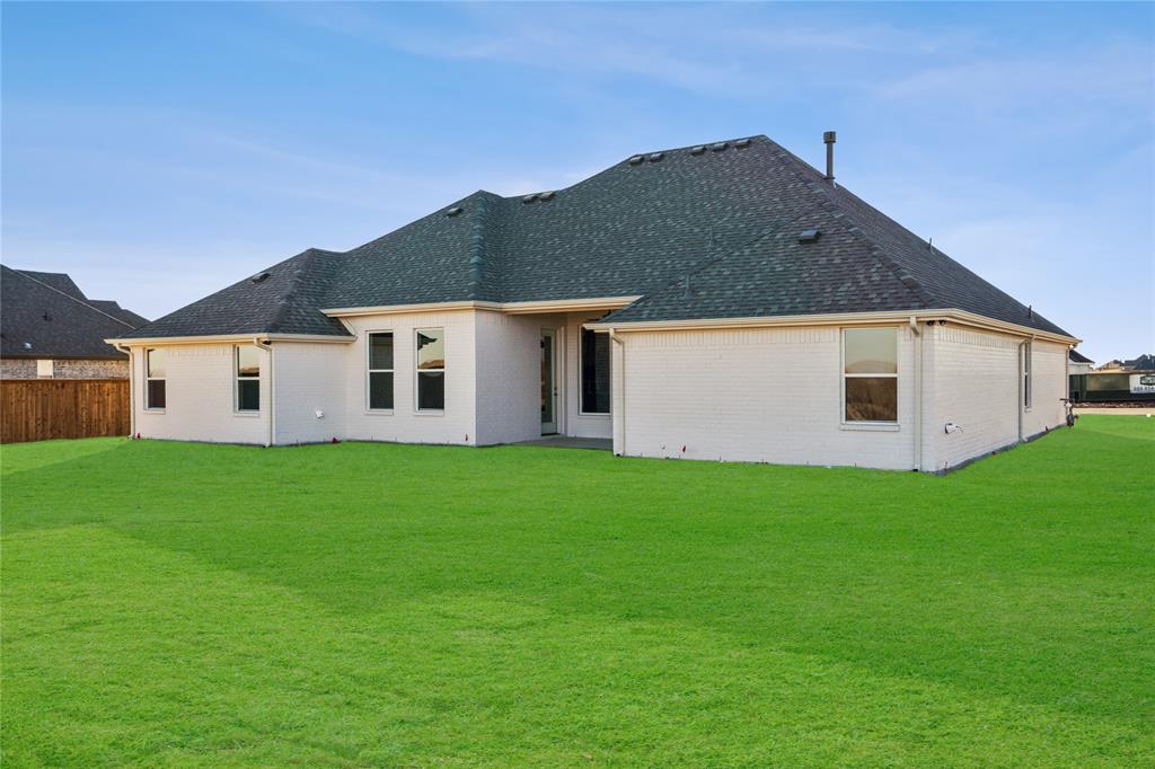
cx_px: 578
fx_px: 930
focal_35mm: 29
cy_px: 384
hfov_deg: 63.7
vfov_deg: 44.9
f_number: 9
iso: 160
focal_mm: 29
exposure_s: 1/500
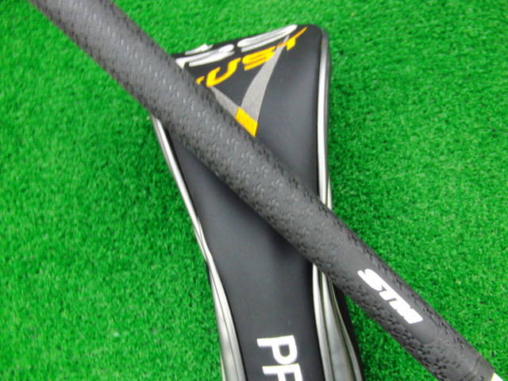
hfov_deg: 50.1
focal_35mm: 37
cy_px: 190
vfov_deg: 38.7
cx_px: 254
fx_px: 543
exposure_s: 1/20
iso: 400
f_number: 3.6
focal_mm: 6.42
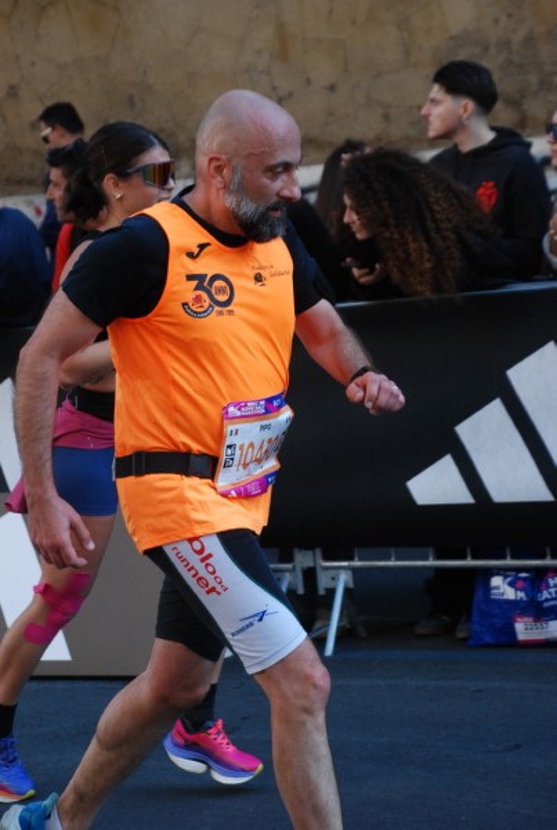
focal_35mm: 112
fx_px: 2597
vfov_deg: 18.1
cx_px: 278
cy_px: 415
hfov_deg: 12.2
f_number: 5.6
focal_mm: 75
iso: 1000
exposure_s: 1/640
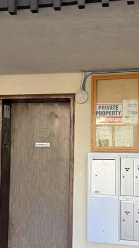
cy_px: 145
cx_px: 79
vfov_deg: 48.1
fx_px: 275
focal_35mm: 42
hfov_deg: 28.3
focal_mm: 6.76
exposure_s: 1/121
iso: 50
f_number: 1.78
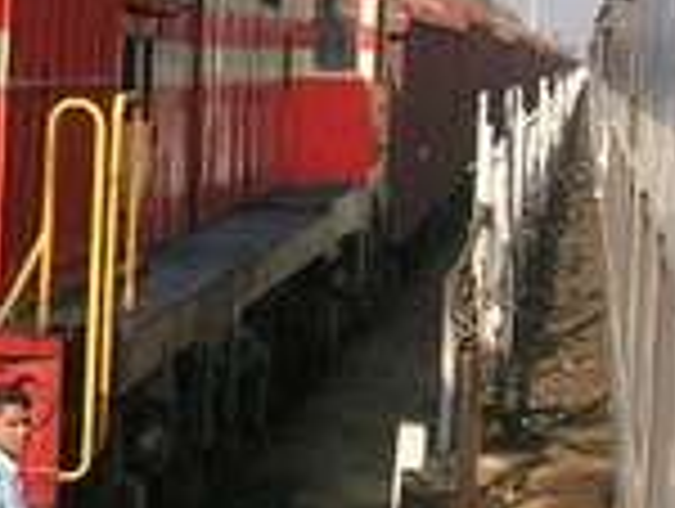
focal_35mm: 149
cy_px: 270
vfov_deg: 10.0
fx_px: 2910
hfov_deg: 13.2
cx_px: 270
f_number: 4.8
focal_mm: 5.4
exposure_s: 1/236
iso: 50
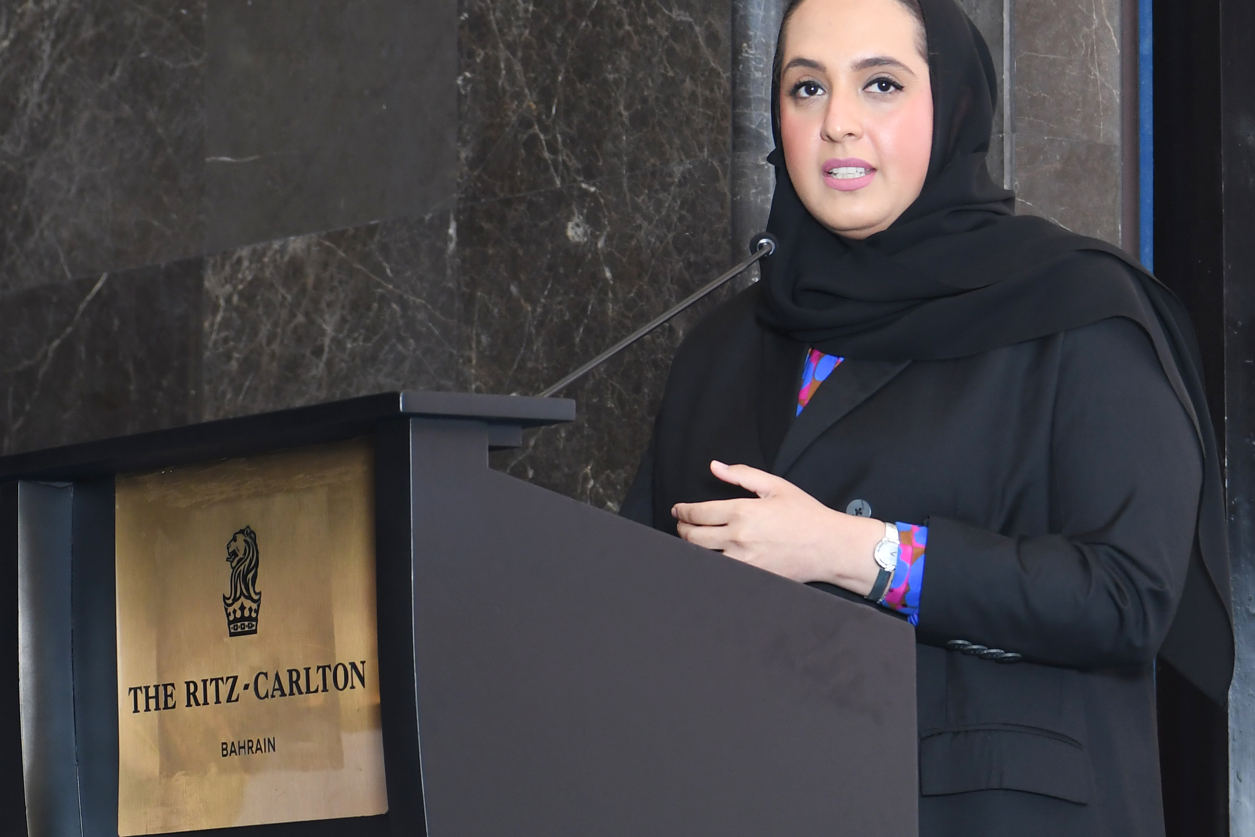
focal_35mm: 216
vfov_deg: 6.4
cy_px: 308
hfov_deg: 9.5
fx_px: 7529
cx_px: 1046
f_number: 5.6
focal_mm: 70
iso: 640
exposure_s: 1/100
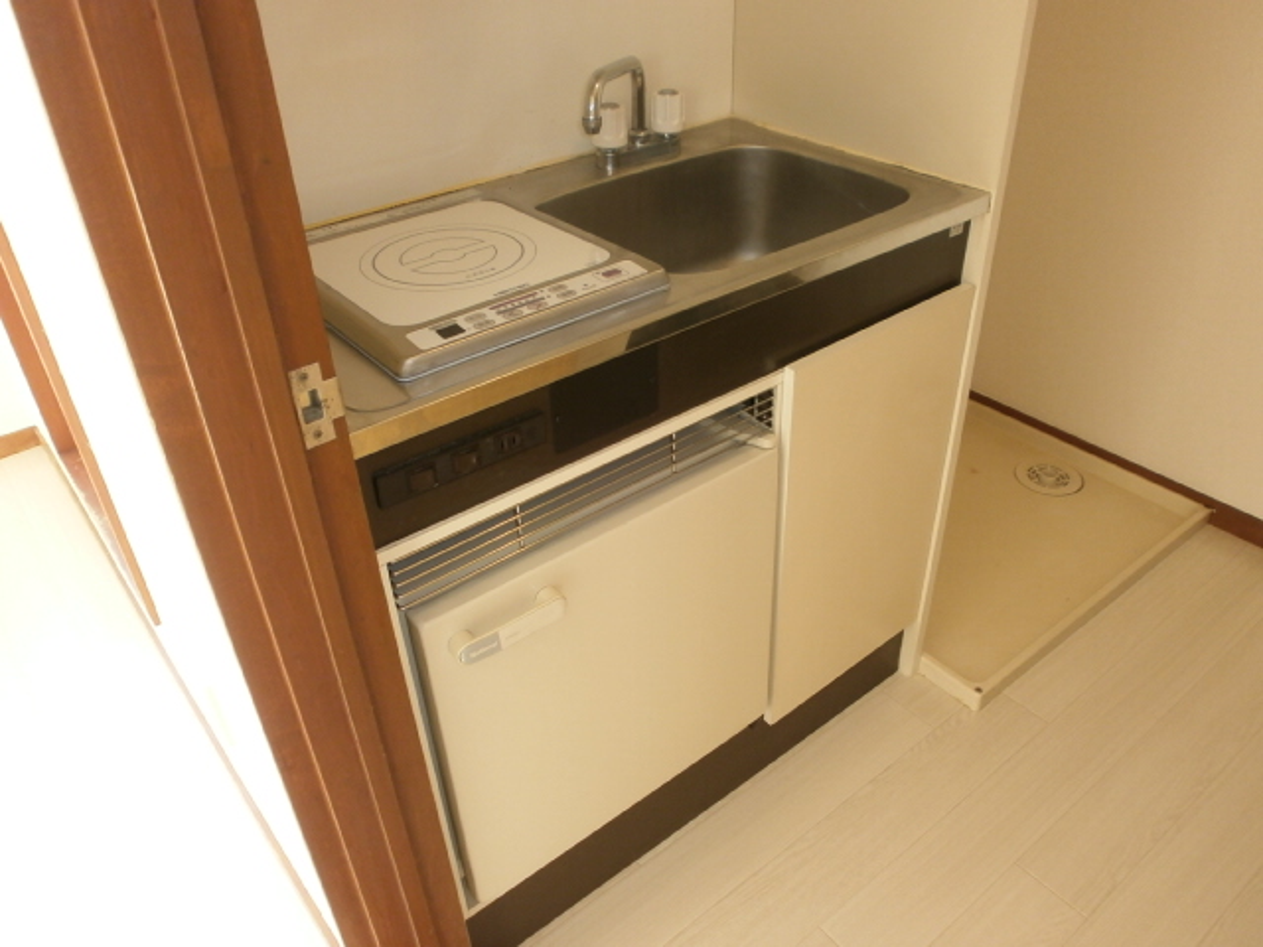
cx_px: 632
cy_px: 474
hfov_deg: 65.3
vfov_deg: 51.4
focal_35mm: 27
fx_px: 985
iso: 100
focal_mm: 4.8
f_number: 2.9
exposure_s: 1/30
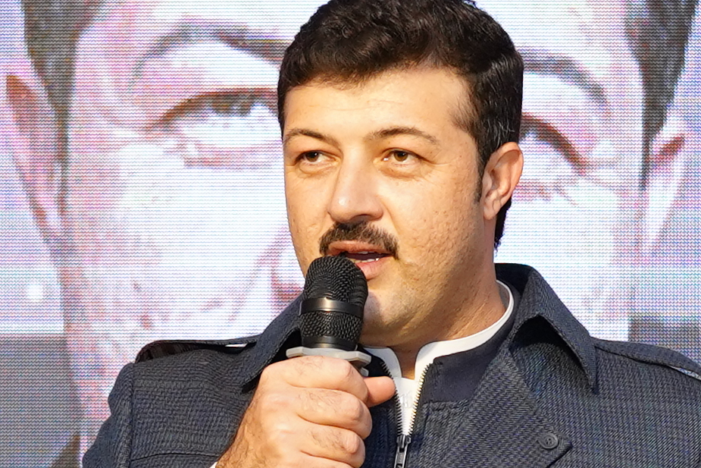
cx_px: 230
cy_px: 868
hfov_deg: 9.1
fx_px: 4421
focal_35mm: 227
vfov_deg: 5.9
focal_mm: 35
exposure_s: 1/160
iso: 640
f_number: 2.8
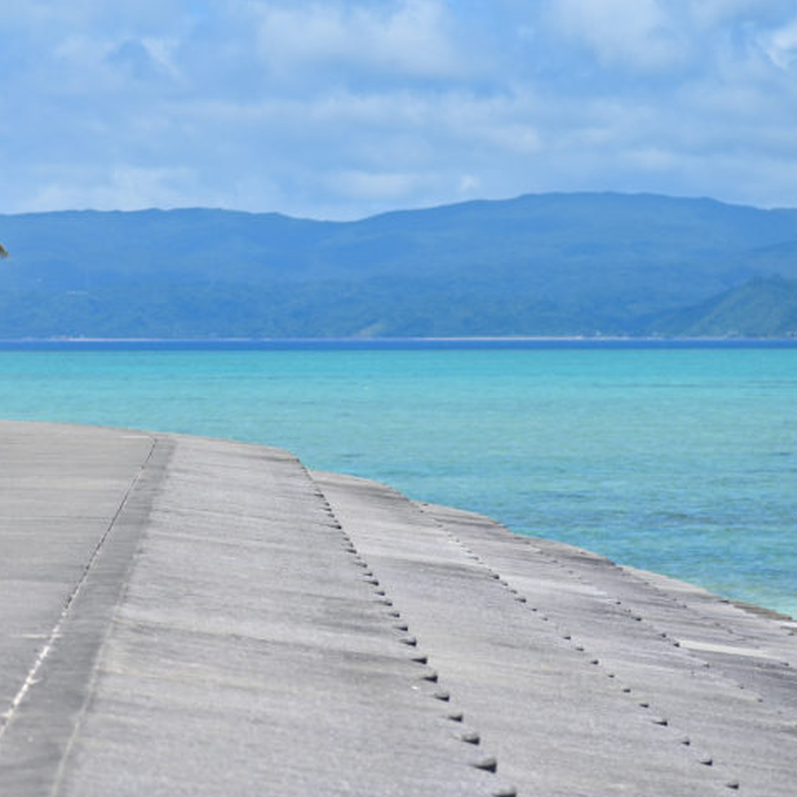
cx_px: 75
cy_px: 337
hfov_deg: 8.0
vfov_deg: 8.0
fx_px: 5679
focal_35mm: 218
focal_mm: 120
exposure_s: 1/1250
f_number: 4
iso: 100
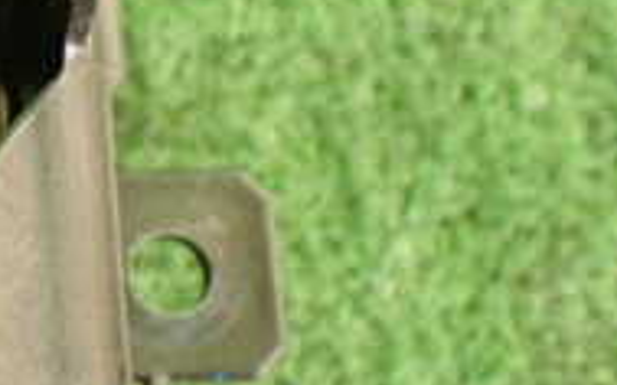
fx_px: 1698
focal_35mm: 101
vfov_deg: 12.8
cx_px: -340
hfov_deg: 18.1
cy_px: 36
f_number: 2.3
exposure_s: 1/125
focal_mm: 5.4
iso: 800
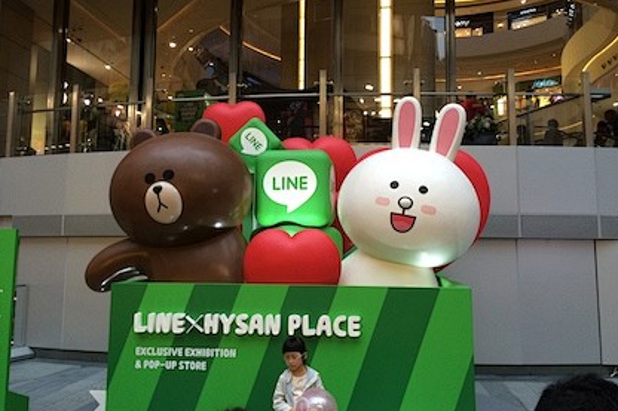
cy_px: 188
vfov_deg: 41.1
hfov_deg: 58.7
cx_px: 310
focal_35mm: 32
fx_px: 549
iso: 50
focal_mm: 4.12
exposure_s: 1/30
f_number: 2.2
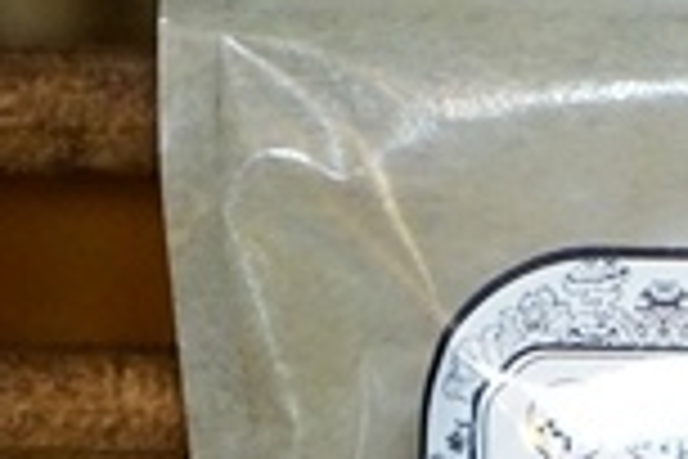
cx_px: 1106
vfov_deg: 3.7
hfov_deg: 5.6
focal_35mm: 366
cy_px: 601
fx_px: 6994
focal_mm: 70
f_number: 5.6
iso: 5000
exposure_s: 1/80
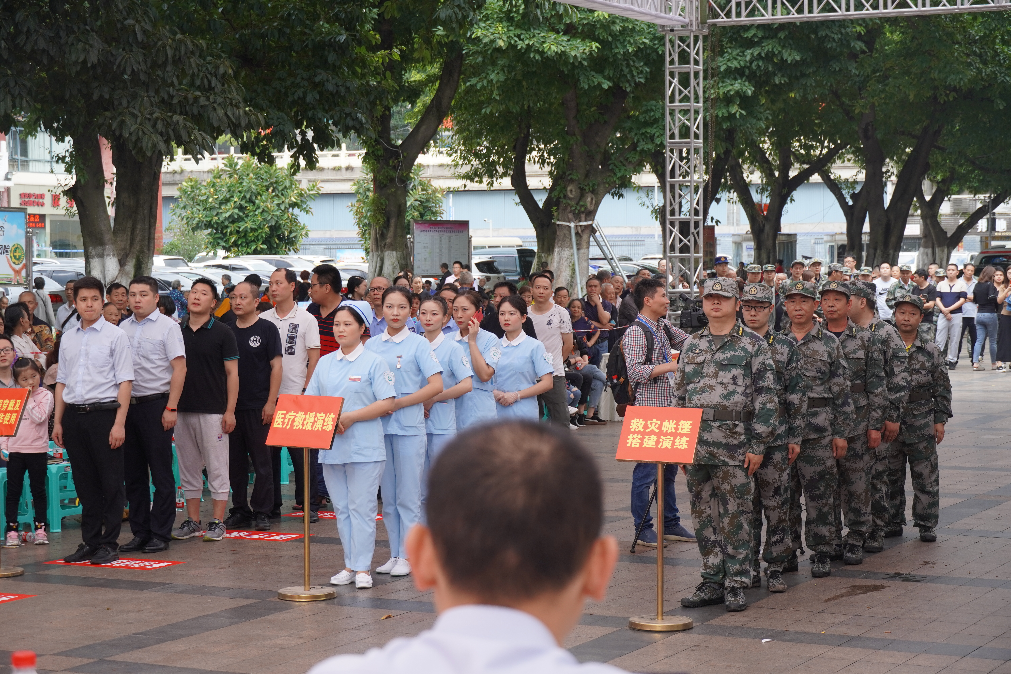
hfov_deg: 27.0
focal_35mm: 75
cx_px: 506
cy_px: 337
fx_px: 2106
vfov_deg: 18.2
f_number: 5
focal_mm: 50
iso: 250
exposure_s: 1/160
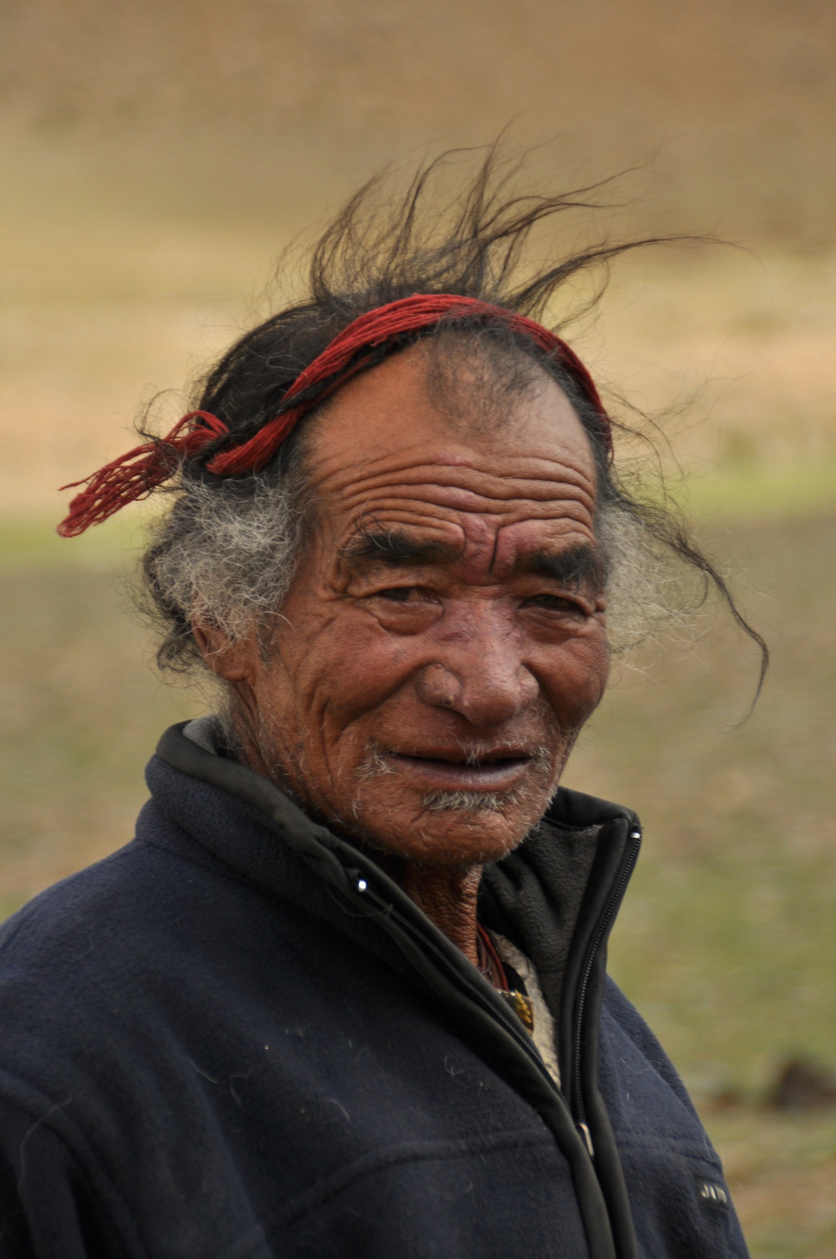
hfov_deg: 6.1
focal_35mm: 225
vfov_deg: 9.2
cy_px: 630
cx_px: 418
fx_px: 7857
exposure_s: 1/250
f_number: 6.3
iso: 200
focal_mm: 150
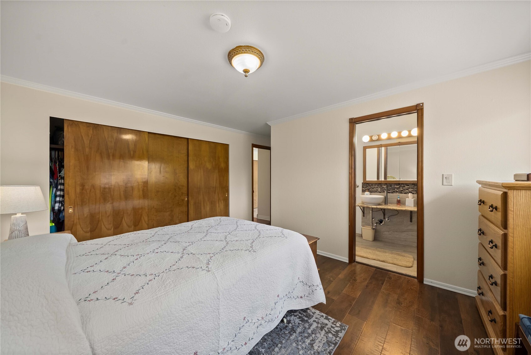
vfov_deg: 90.1
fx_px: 177
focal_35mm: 12
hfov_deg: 112.6
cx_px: 266
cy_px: 178
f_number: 7.1
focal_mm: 12
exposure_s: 1/20
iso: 1000
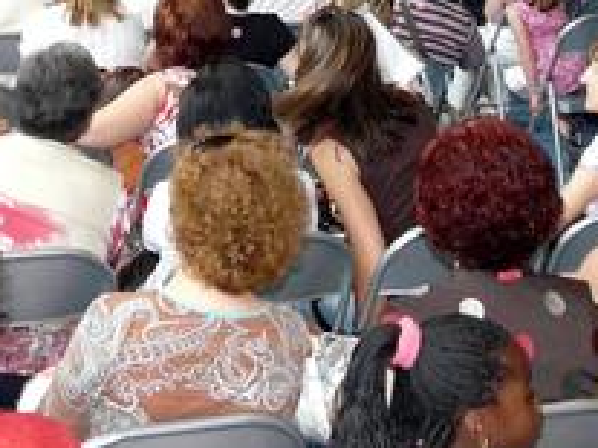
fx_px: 1657
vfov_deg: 14.4
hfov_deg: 20.4
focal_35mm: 96
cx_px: 205
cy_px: -208
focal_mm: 5
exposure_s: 1/50
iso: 250
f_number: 2.8
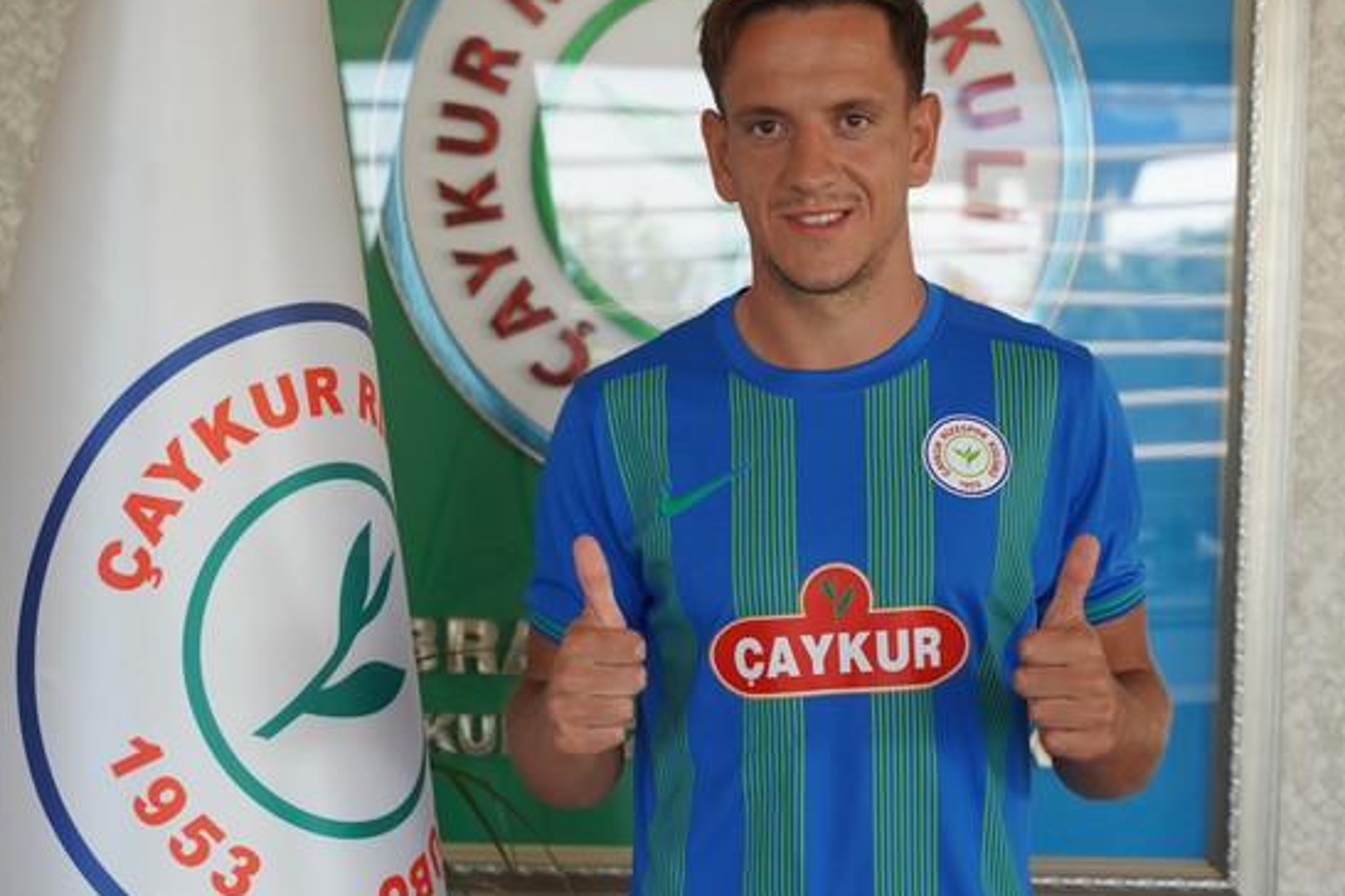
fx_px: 2314
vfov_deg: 21.9
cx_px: 756
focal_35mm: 62
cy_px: 494
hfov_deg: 32.4
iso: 500
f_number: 4
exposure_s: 1/160
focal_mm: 45.7
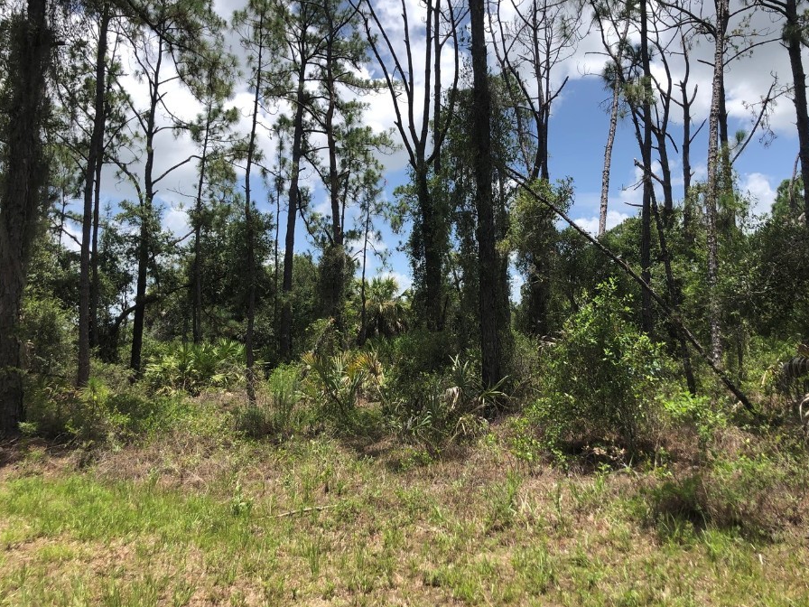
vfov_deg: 44.2
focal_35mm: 32
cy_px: 302
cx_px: 446
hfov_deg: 56.7
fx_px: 748
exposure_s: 1/1715
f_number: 1.8
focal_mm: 3.99
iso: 20
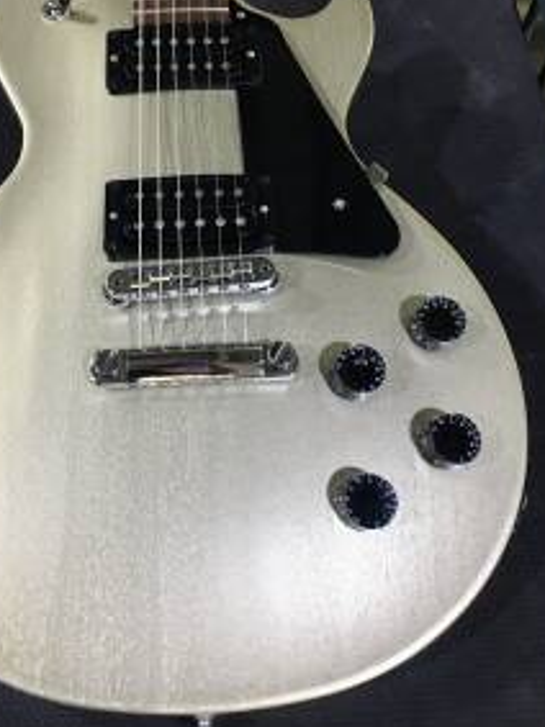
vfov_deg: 45.2
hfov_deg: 35.0
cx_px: 224
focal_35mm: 41
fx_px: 861
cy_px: 247
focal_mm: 4.15
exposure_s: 1/30
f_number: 2.2
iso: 200
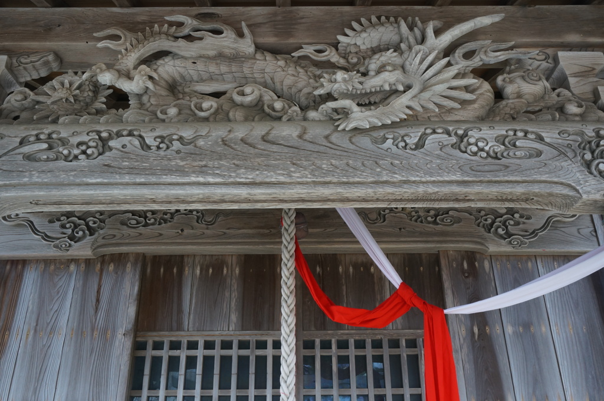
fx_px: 553
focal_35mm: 33
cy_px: 200
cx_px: 302
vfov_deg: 39.9
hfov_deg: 57.3
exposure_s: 1/13
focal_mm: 22
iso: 400
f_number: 11
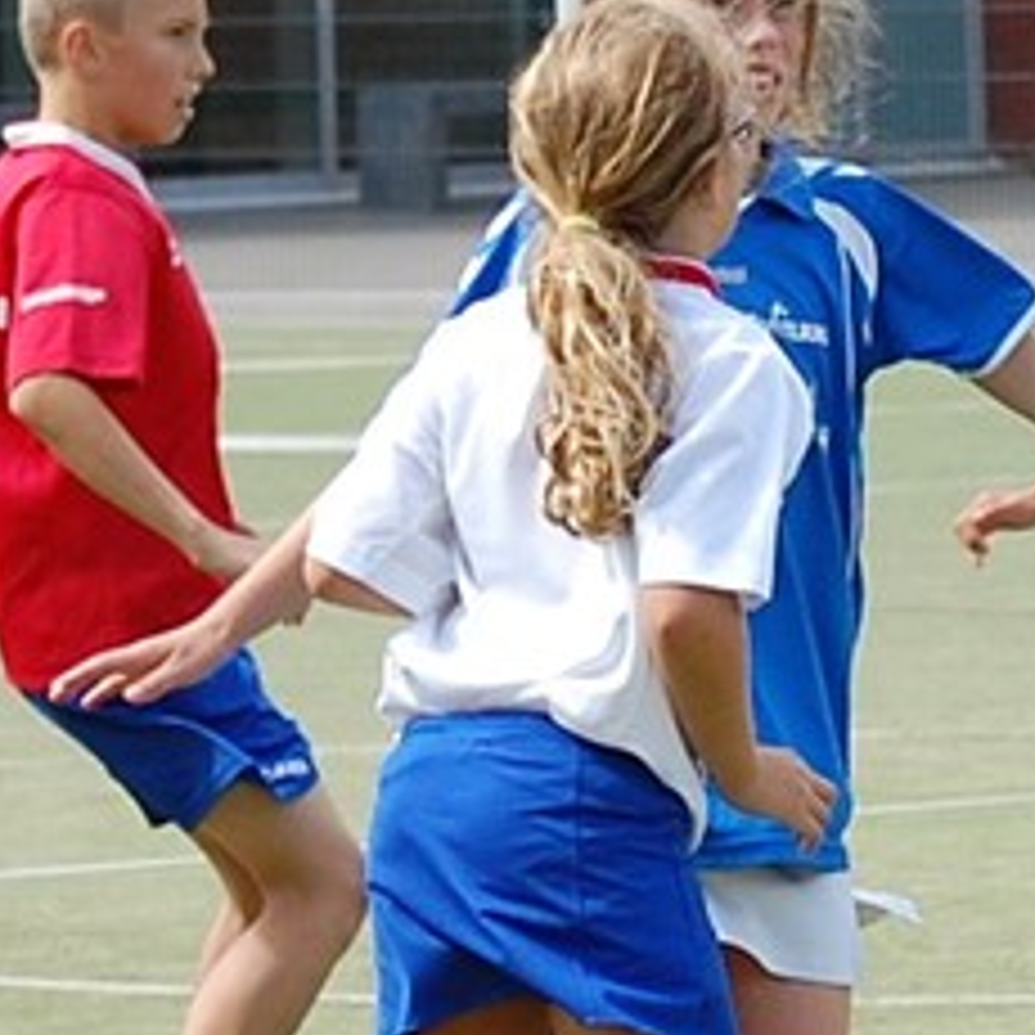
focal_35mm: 351
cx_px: 886
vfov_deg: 5.0
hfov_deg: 5.0
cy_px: 416
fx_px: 11873
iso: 360
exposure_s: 1/1000
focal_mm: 62
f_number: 4.2
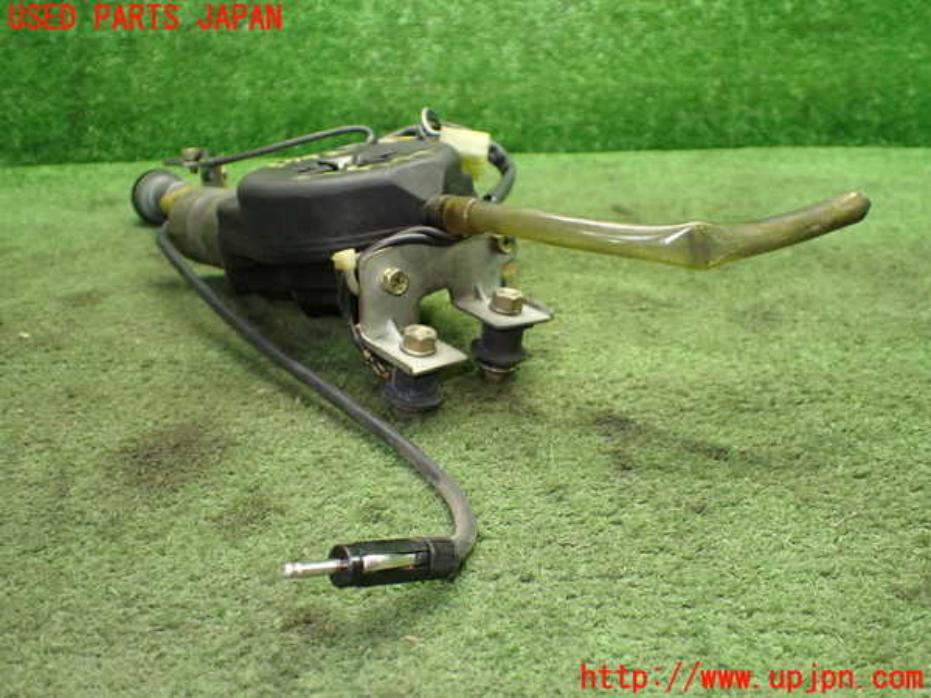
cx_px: 466
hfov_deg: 60.0
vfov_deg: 46.8
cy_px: 349
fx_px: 807
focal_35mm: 30
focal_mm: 5.4
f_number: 2.3
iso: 800
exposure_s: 1/80
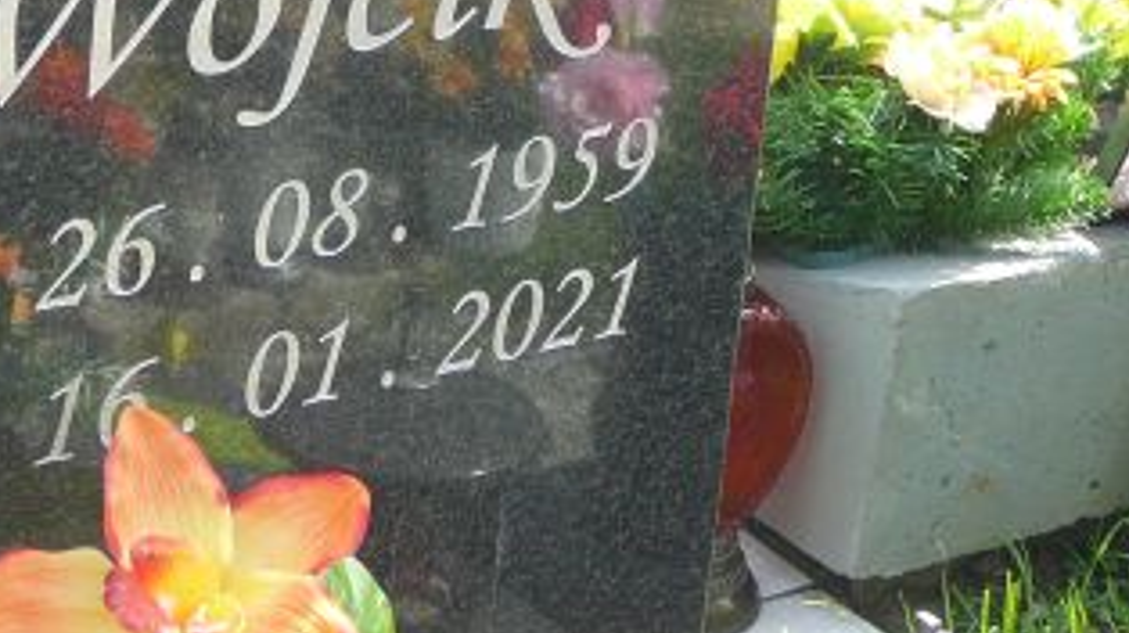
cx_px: 270
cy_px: -25
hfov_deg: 21.2
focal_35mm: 100
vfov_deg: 11.9
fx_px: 2991
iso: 80
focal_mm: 6.7
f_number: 3.2
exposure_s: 1/200
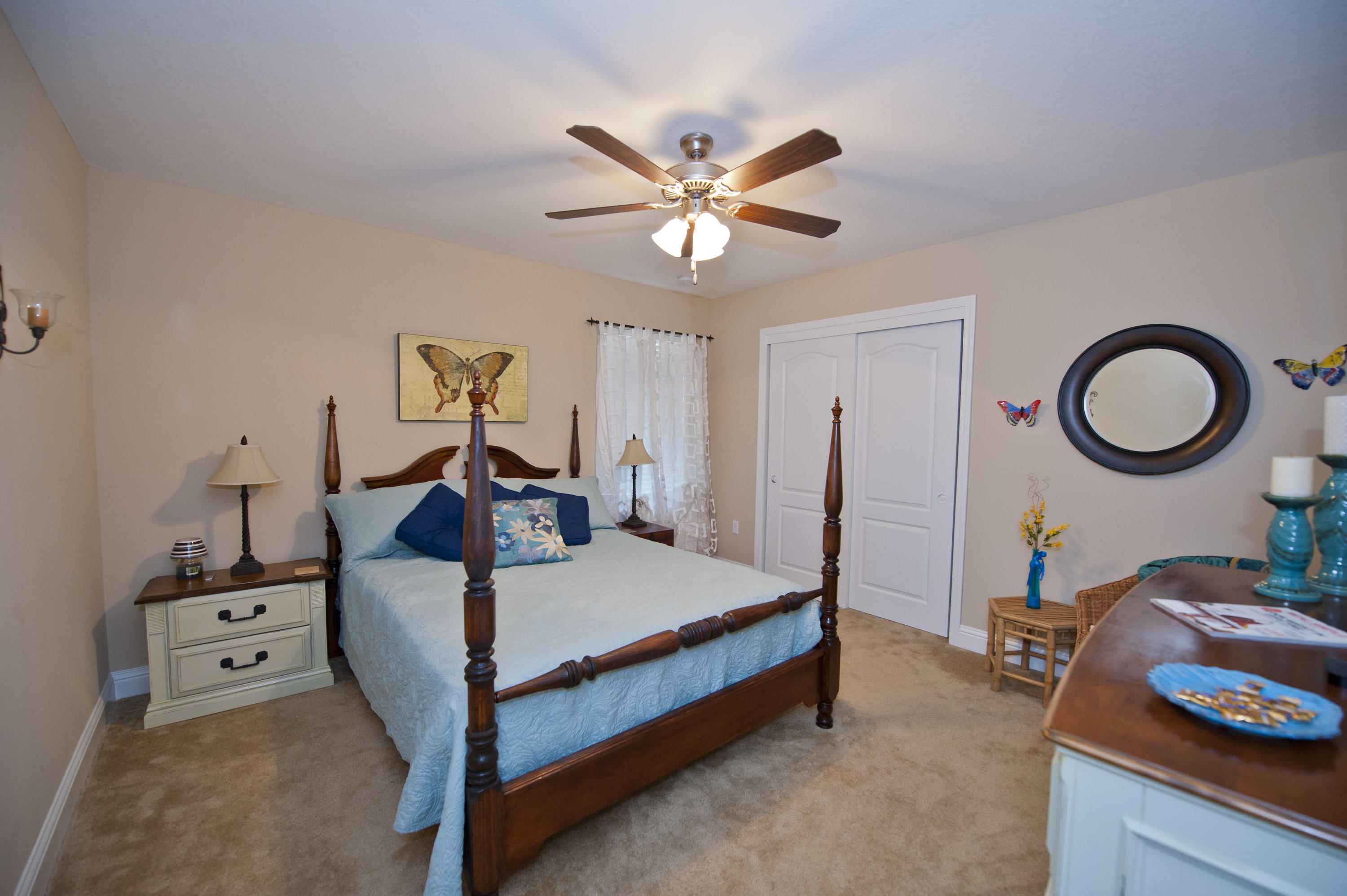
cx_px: 674
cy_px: 448
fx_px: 523
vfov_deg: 81.1
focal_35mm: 14
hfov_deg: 104.3
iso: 800
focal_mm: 14
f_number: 3.5
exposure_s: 1/100
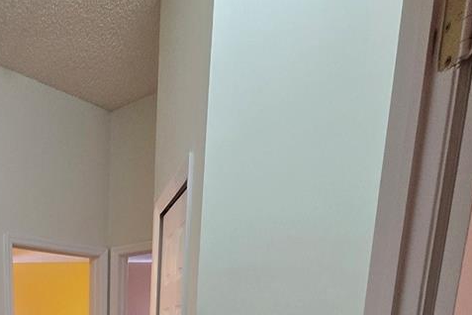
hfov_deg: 50.8
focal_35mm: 34
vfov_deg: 28.4
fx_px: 446
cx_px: 67
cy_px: 450
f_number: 2.2
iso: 320
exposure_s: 1/60
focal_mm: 2.2
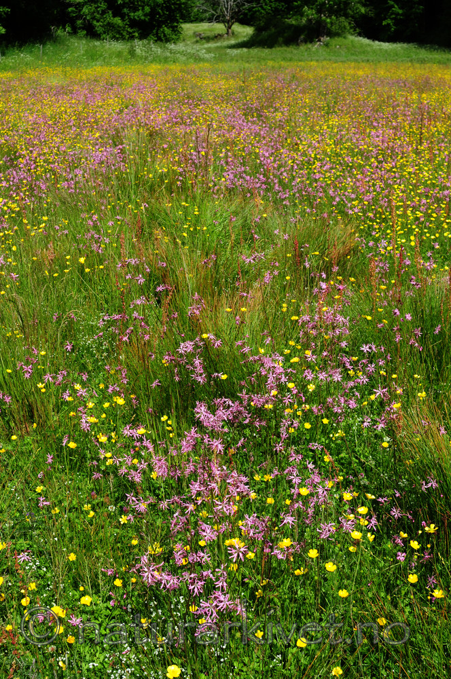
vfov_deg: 53.2
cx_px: 226
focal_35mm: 36
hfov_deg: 36.8
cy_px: 340
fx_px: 678
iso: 200
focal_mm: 24
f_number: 8
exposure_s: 1/500
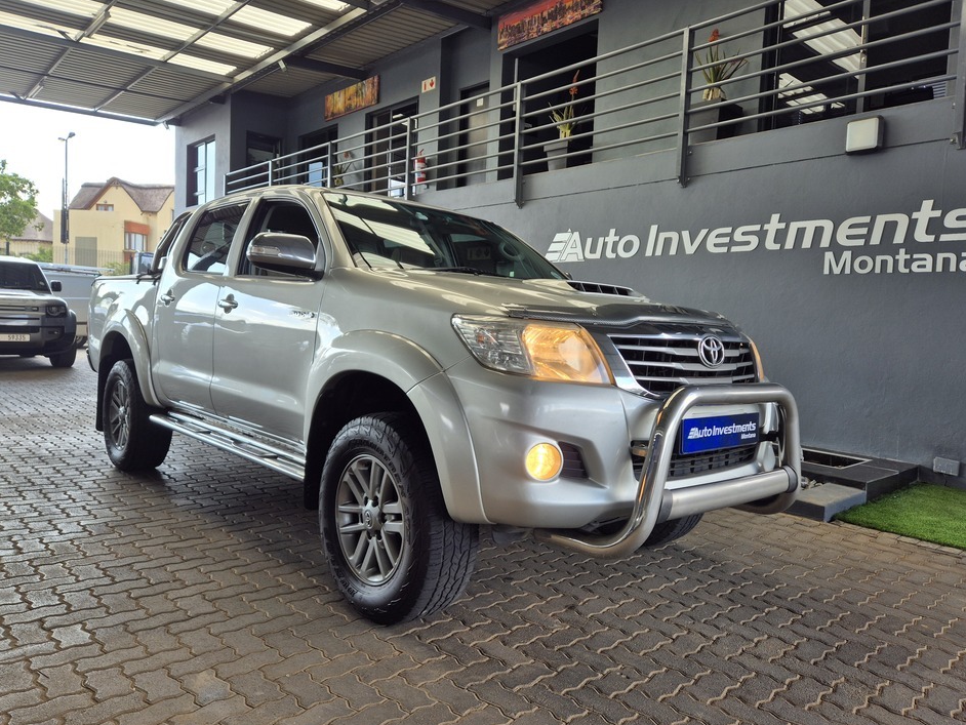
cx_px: 508
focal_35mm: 25
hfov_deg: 69.3
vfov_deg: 54.9
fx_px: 698
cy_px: 343
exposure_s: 1/182
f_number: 1.8
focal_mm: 5.4
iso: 25
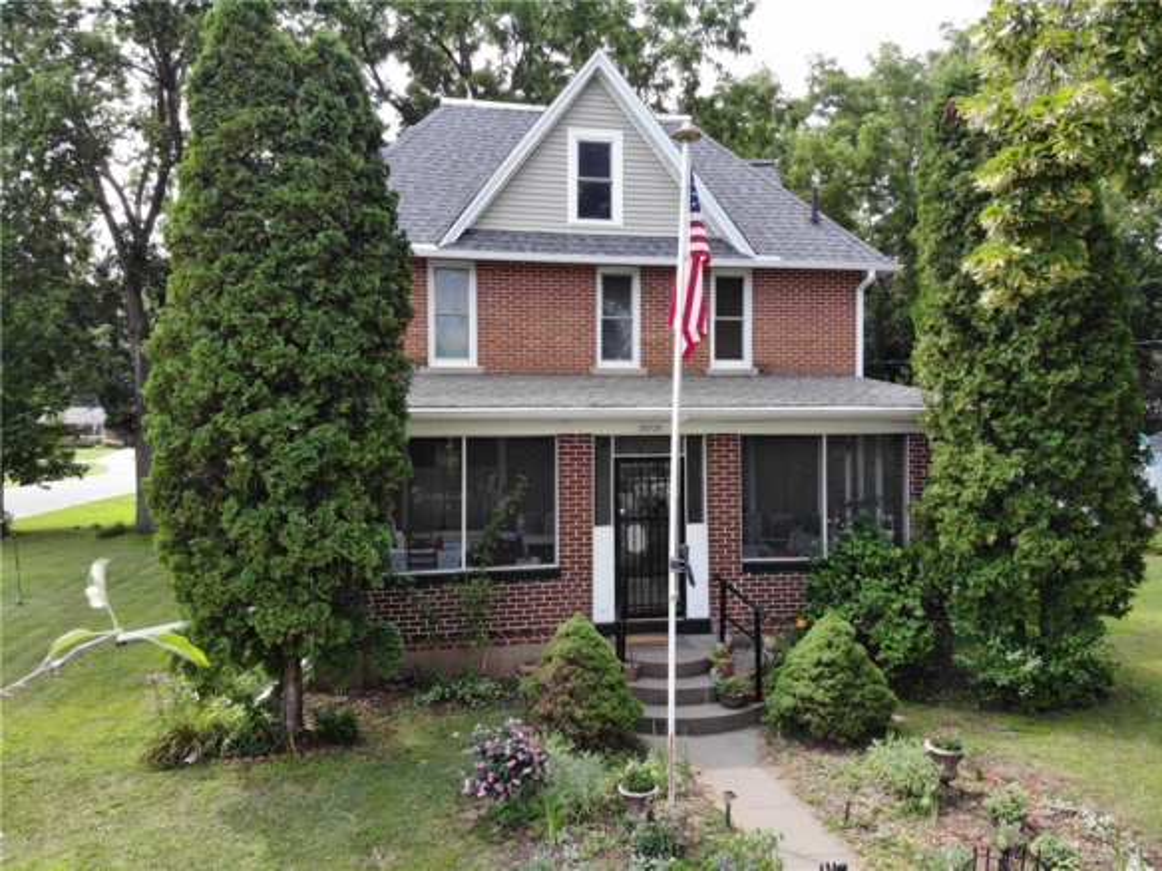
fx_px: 806
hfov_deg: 71.6
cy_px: 436
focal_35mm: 24
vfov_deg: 56.8
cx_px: 581
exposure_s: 1/180
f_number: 2.8
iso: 100
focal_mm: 4.5
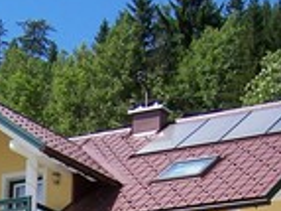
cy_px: 340
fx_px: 1136
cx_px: -10
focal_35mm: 140
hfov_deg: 13.9
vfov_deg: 10.2
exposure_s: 1/500
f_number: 4
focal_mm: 6.7
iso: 80
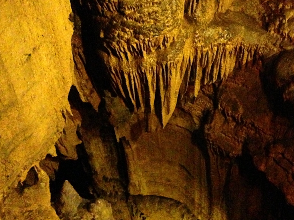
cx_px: 192
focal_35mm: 46
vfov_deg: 31.5
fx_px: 391
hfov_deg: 40.8
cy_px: 112
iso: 3200
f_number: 2.4
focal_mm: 4.13
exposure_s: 1/15
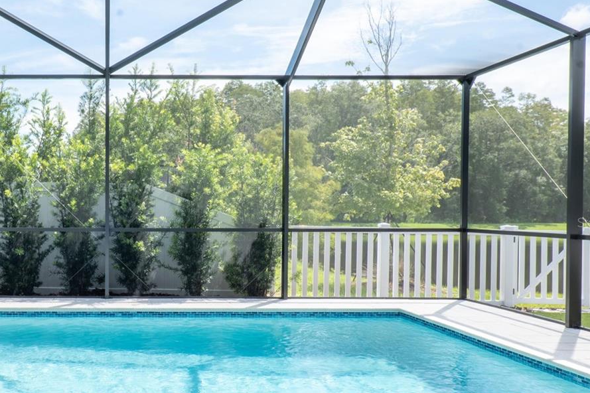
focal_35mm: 36
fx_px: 590
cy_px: 222
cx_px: 106
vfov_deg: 36.8
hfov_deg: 49.5
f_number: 22
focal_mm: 20
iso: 100
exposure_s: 1/80
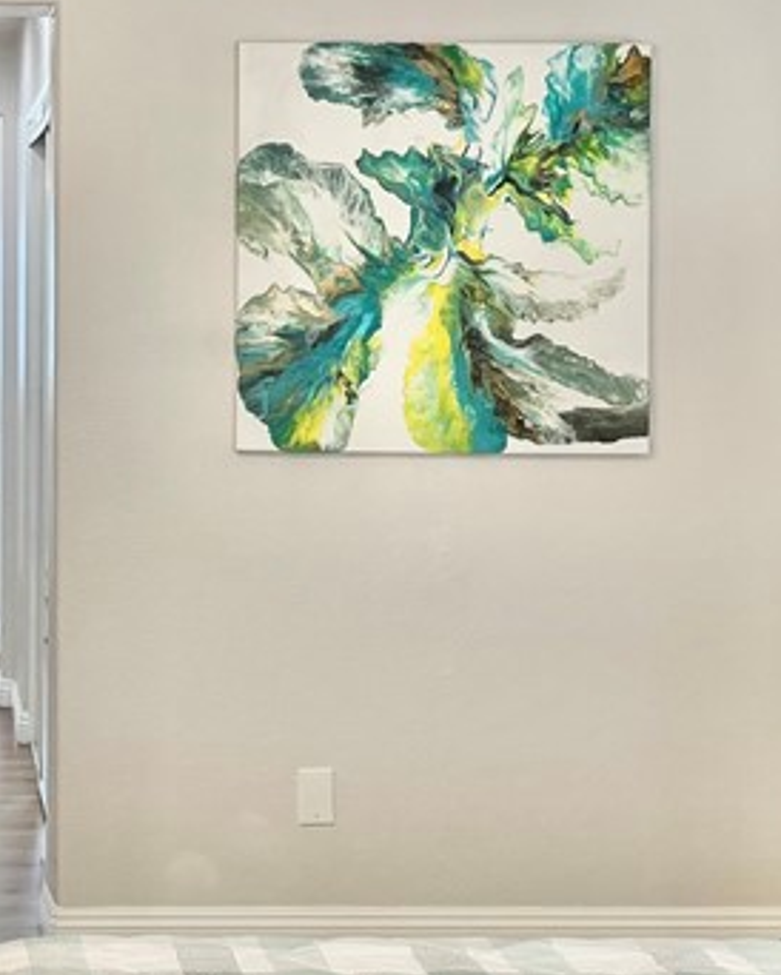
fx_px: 2194
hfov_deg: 19.4
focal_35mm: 76
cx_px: -51
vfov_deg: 24.9
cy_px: 331
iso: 80
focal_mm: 4.2
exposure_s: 1/120
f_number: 1.6
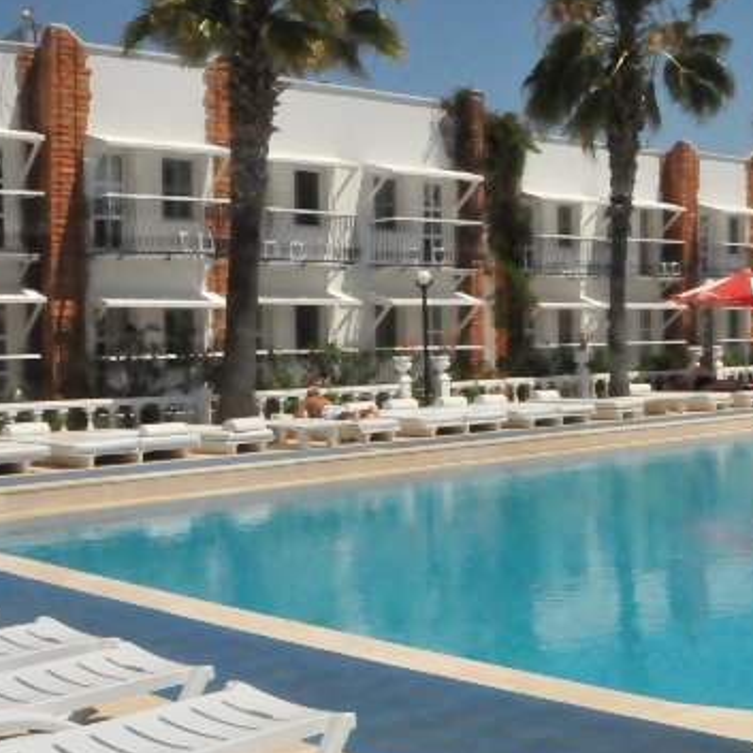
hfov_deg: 30.9
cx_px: 717
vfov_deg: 32.7
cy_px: 315
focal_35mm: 52
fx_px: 1280
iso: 3200
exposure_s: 1/2000
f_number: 22
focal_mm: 18
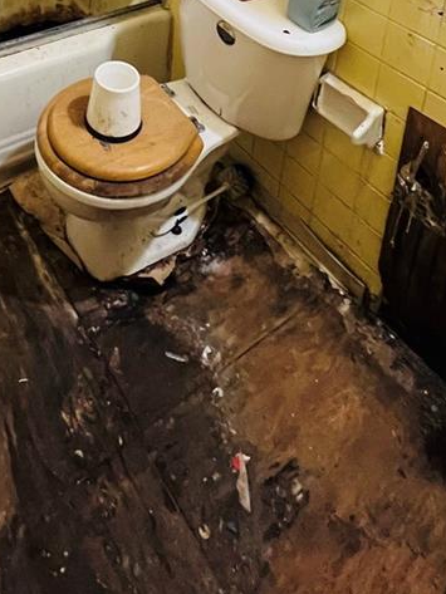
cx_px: 90
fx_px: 567
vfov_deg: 37.6
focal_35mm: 33
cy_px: -156
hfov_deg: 41.2
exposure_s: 1/60
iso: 640
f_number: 1.8
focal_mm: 1.57
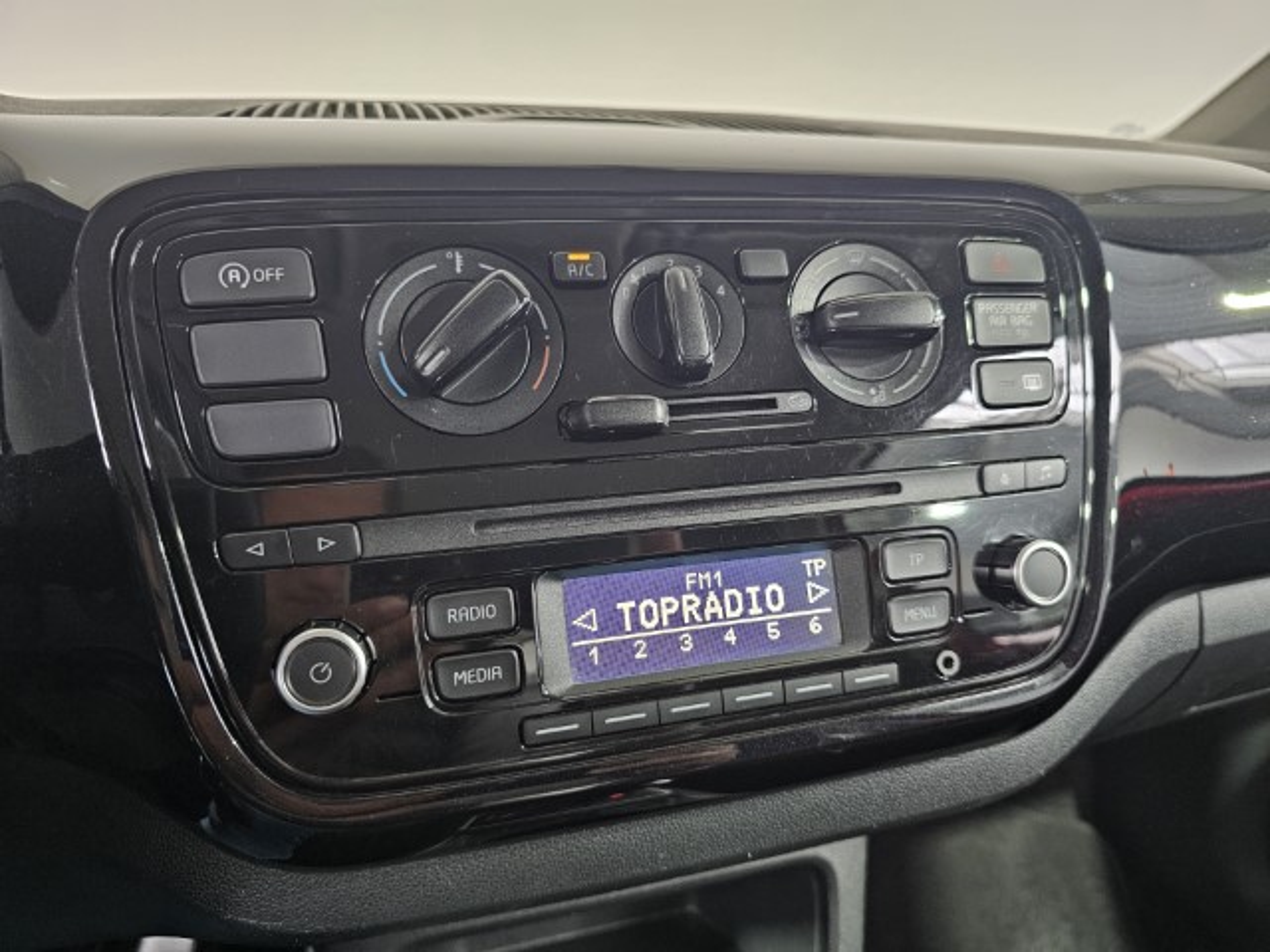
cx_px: 635
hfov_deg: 73.9
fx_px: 844
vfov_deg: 58.9
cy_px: 476
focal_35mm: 23
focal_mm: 6.3
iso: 640
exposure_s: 1/50
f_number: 1.7
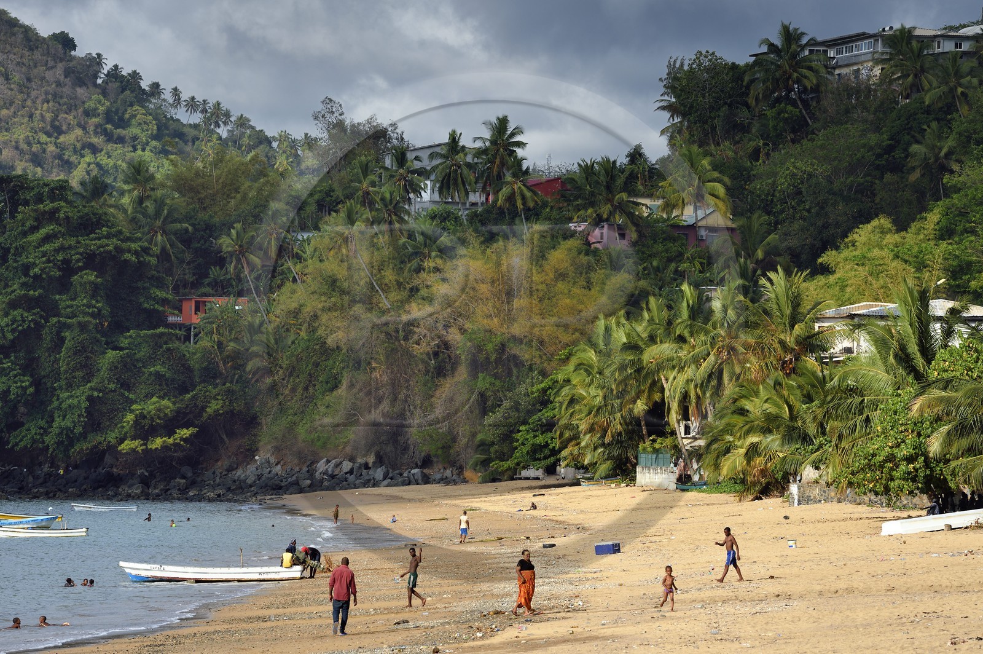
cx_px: 492
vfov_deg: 6.9
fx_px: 5456
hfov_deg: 10.3
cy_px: 327
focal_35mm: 200
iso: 200
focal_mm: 200
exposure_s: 1/320
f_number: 10
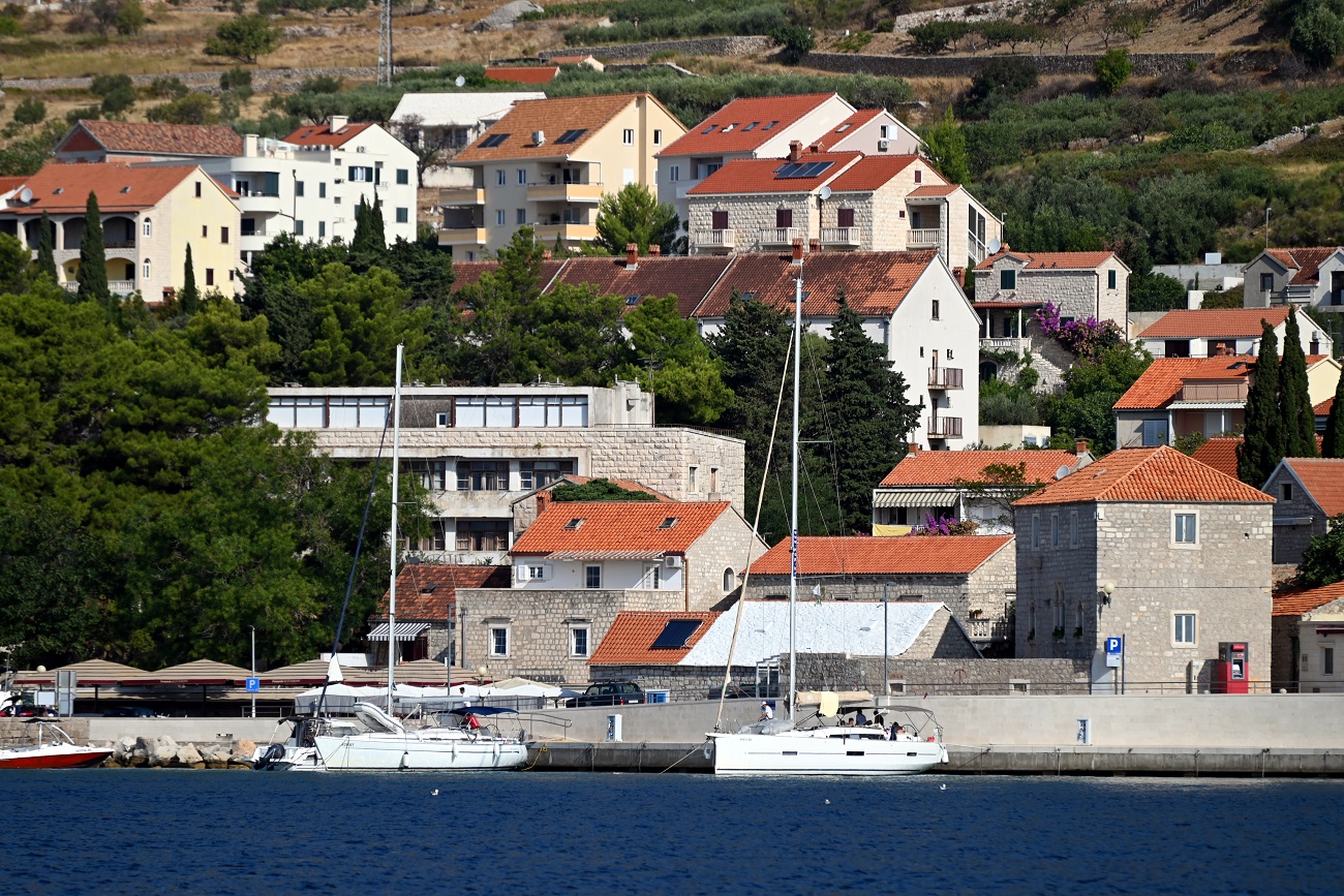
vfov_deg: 4.6
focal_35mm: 300
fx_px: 11200
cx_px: 672
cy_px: 448
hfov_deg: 6.9
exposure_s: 1/1000
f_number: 5.6
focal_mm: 300
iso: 125
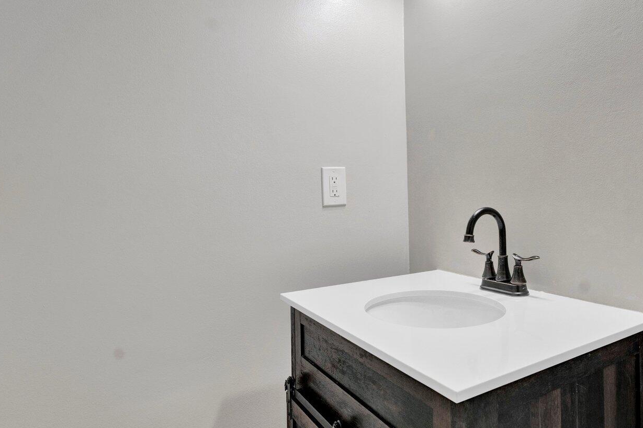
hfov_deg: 67.3
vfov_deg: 50.4
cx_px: 464
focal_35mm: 25
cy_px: 179
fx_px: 452
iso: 1000
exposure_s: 1/80
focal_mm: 15.2
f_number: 8
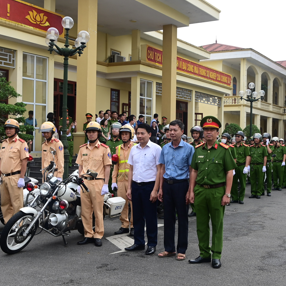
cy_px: 142
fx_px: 449
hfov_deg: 35.3
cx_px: 135
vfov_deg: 35.4
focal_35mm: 48
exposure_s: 1/200
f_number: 9
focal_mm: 25
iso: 200
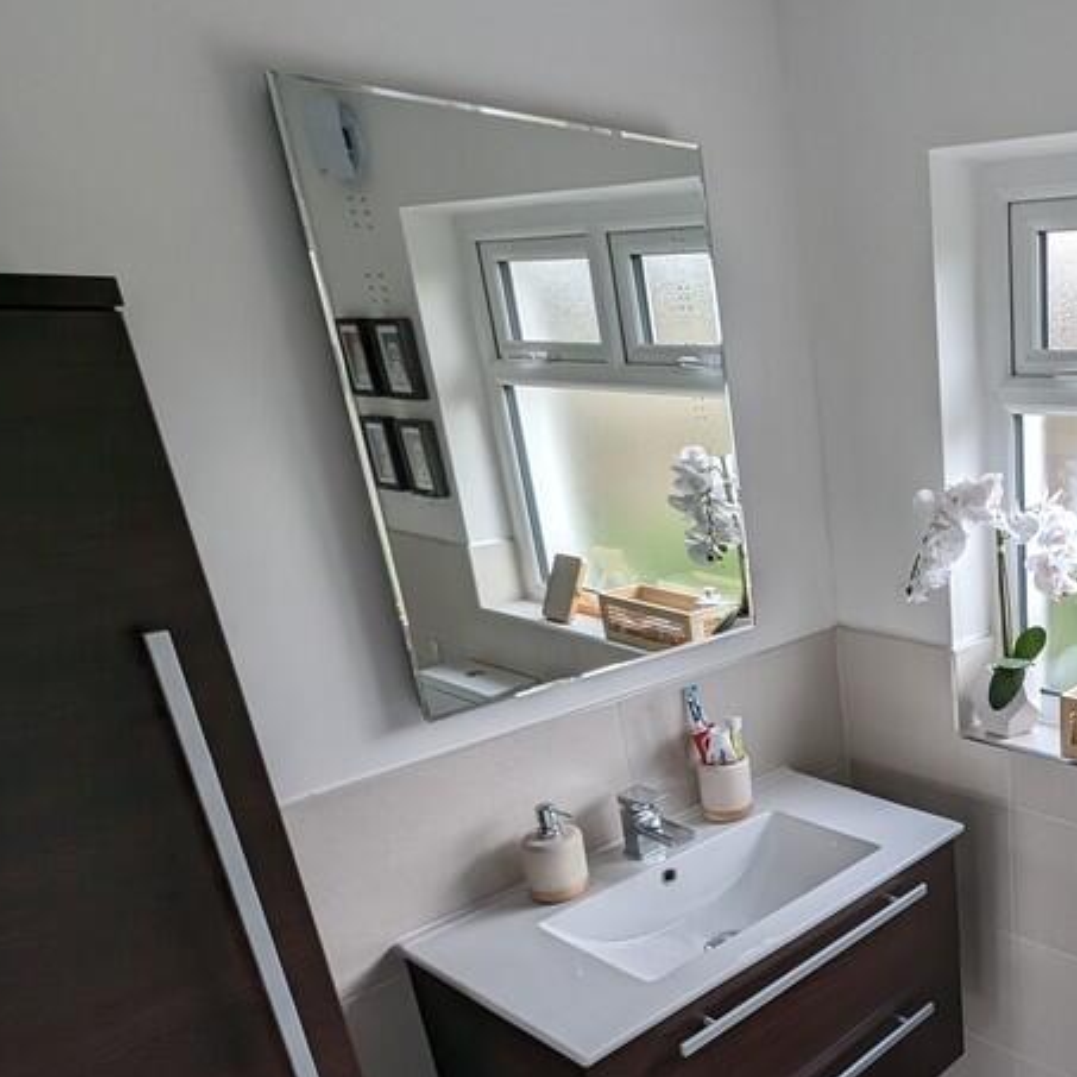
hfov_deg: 50.1
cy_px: 724
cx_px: 1065
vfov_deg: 59.4
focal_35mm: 26
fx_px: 915
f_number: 2.2
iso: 50
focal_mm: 1.95
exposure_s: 1/94.3
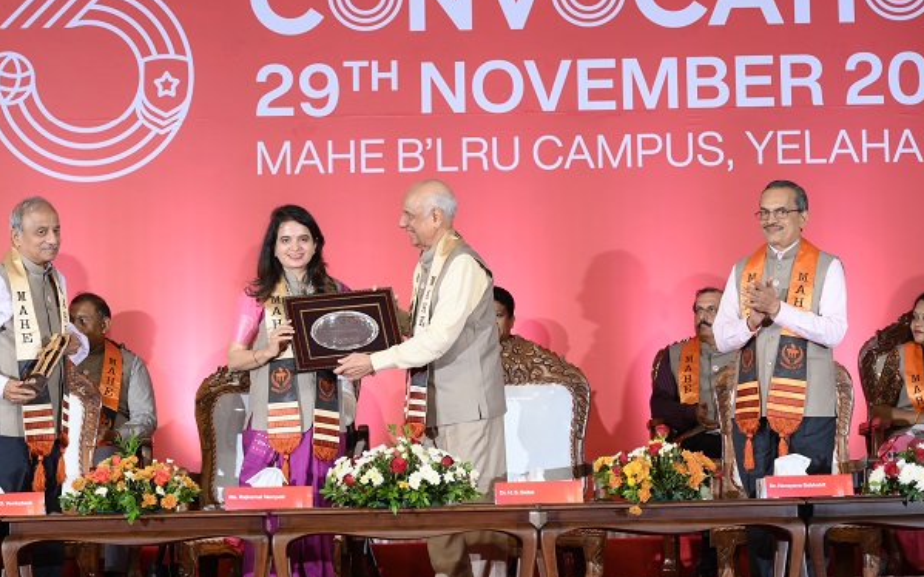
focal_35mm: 125
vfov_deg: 10.5
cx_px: 415
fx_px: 3147
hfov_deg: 16.7
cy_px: 315
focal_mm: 105
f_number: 7.1
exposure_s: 1/200
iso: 800
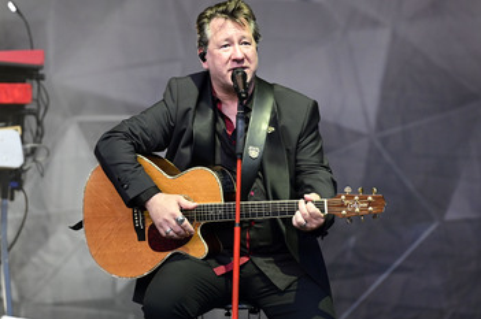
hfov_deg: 8.0
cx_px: 221
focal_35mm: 257
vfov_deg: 5.3
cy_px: 151
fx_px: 3429
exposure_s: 1/320
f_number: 3.5
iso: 2500
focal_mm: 200
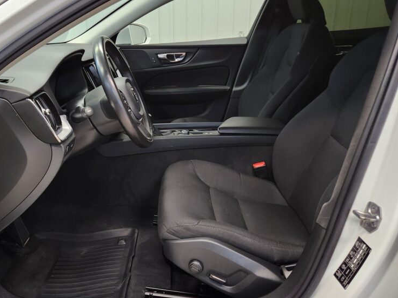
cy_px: 147
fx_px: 368
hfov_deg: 56.0
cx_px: 145
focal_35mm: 32
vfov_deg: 44.2
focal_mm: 5.4
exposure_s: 1/100
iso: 320
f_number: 1.8
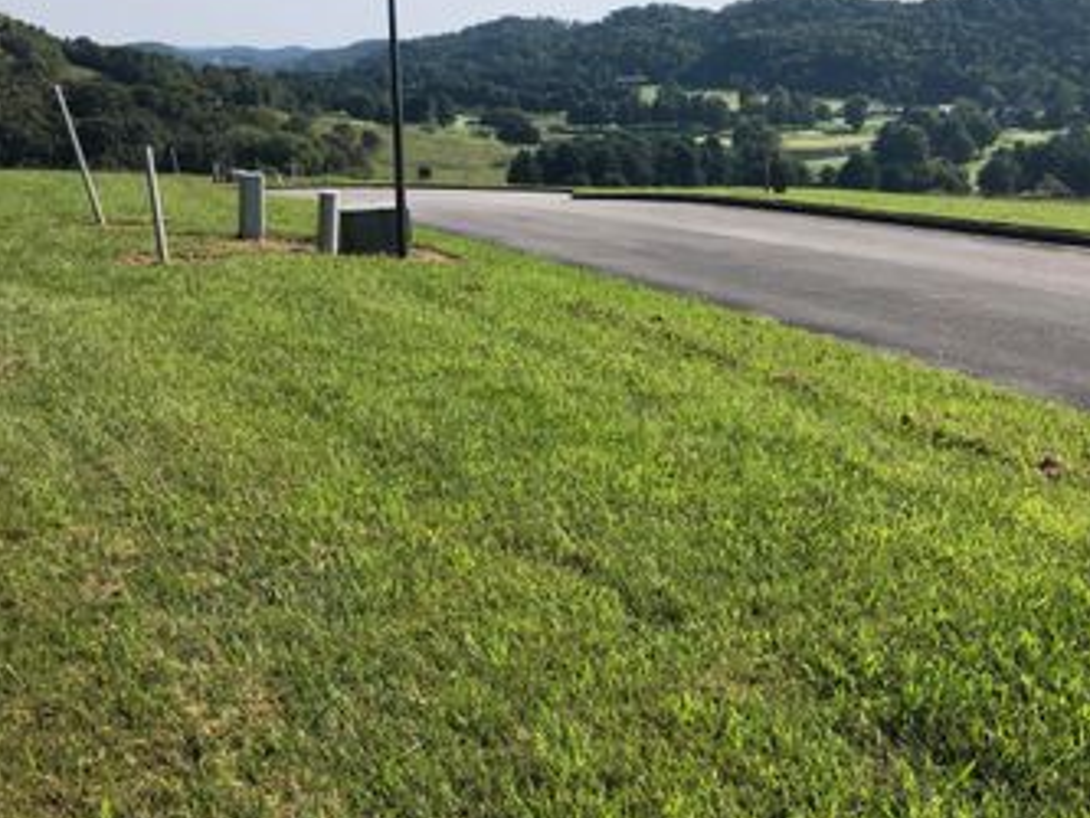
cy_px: 250
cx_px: 710
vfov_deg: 33.9
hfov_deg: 44.2
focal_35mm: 42
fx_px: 1323
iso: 20
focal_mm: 4
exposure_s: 1/3003
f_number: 1.8
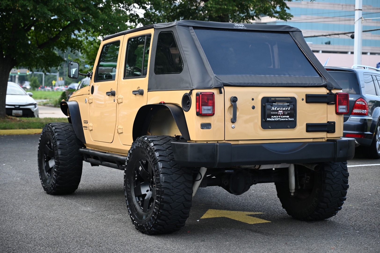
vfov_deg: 19.4
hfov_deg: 28.9
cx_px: 190
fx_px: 738
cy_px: 126
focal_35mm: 70
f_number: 4.5
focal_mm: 70
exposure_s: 1/250
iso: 200
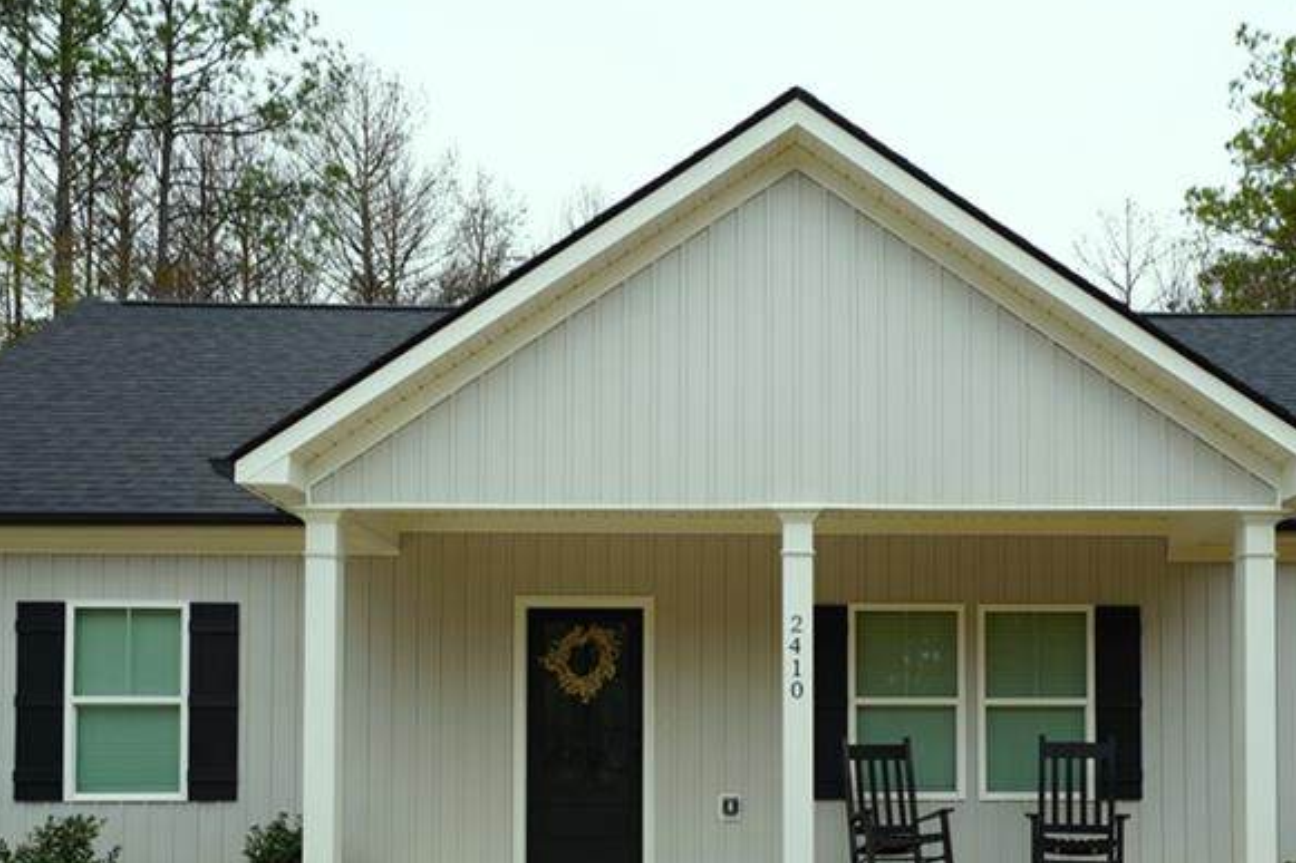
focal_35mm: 37
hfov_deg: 51.6
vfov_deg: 34.7
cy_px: 700
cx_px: 765
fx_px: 1332
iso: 100
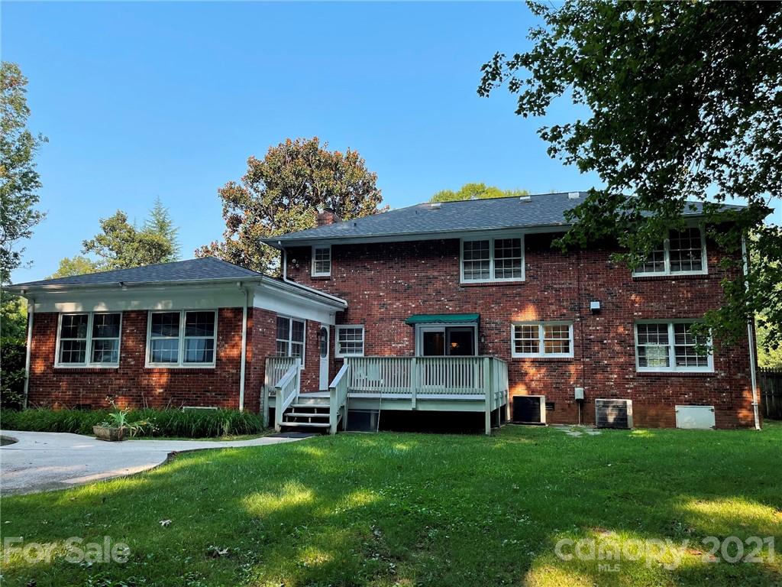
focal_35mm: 26
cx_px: 391
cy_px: 294
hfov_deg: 67.3
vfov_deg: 53.1
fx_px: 587
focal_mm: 5.1
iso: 32
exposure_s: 1/1689
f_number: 1.6
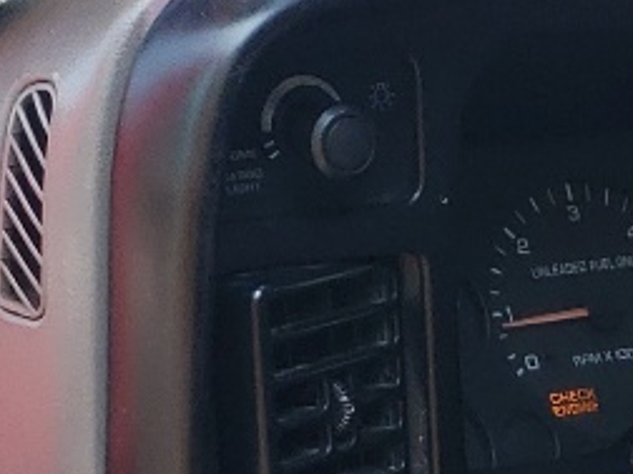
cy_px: 1131
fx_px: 3017
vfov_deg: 8.3
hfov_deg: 11.2
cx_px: 1090
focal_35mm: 165
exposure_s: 1/250
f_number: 1.5
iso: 50
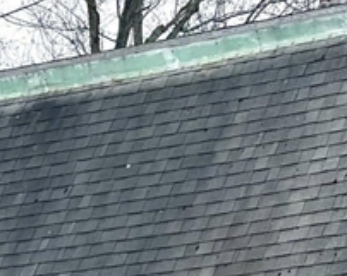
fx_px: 2441
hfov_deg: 8.1
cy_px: 595
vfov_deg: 6.3
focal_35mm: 238
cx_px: 392
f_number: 1.78
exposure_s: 1/3731
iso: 80
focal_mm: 6.86
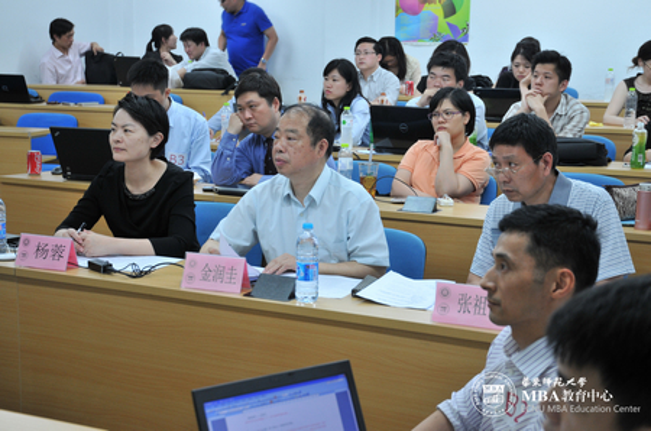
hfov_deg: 35.1
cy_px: 216
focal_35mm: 57
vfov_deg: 23.7
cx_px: 326
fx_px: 1029
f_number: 4.2
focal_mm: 38
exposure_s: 1/30
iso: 400
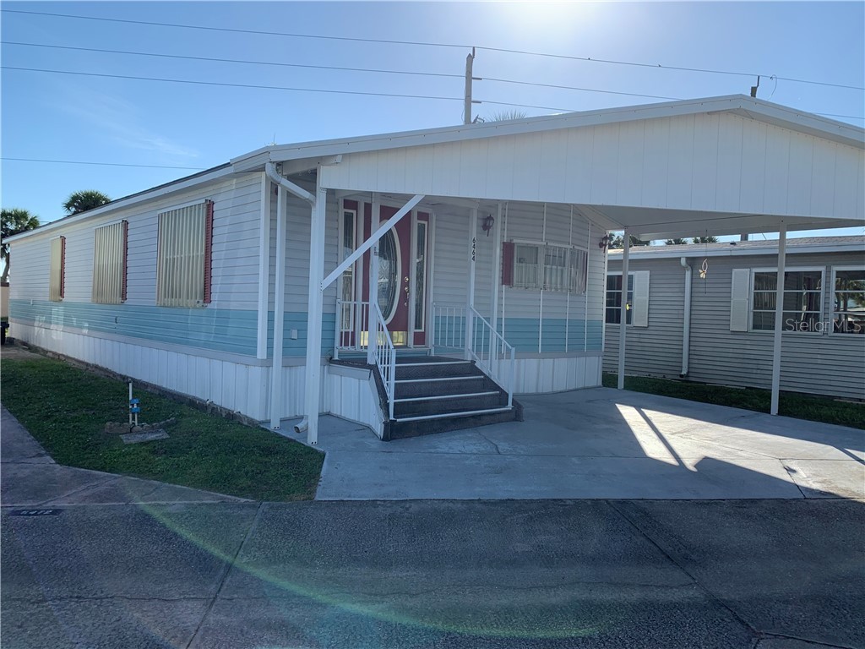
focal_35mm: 26
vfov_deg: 53.1
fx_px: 650
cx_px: 432
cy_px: 324
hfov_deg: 67.3
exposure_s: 1/2208
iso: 25
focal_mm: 4.25
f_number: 1.8
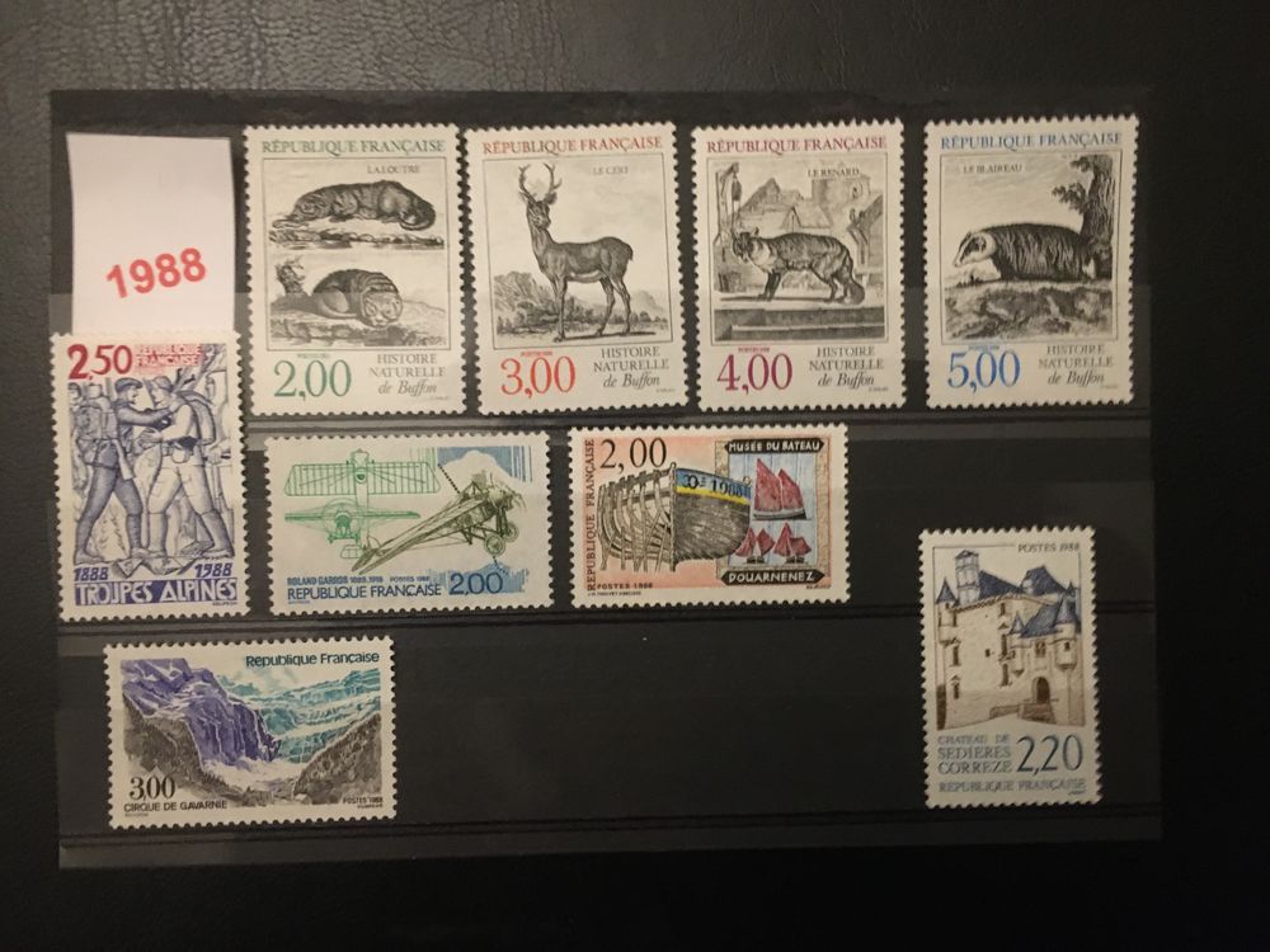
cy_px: 476
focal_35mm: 29
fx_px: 1064
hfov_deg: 61.7
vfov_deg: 48.2
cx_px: 635
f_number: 2.2
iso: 400
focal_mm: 4.15
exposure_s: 1/17
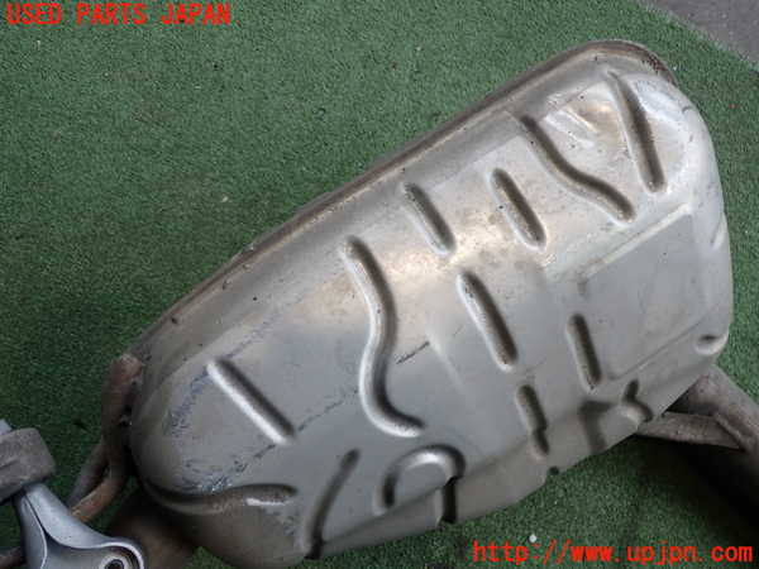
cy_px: 284
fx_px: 658
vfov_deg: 46.8
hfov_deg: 60.0
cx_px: 380
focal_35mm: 30
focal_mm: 5.4
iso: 200
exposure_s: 1/100
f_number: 2.3
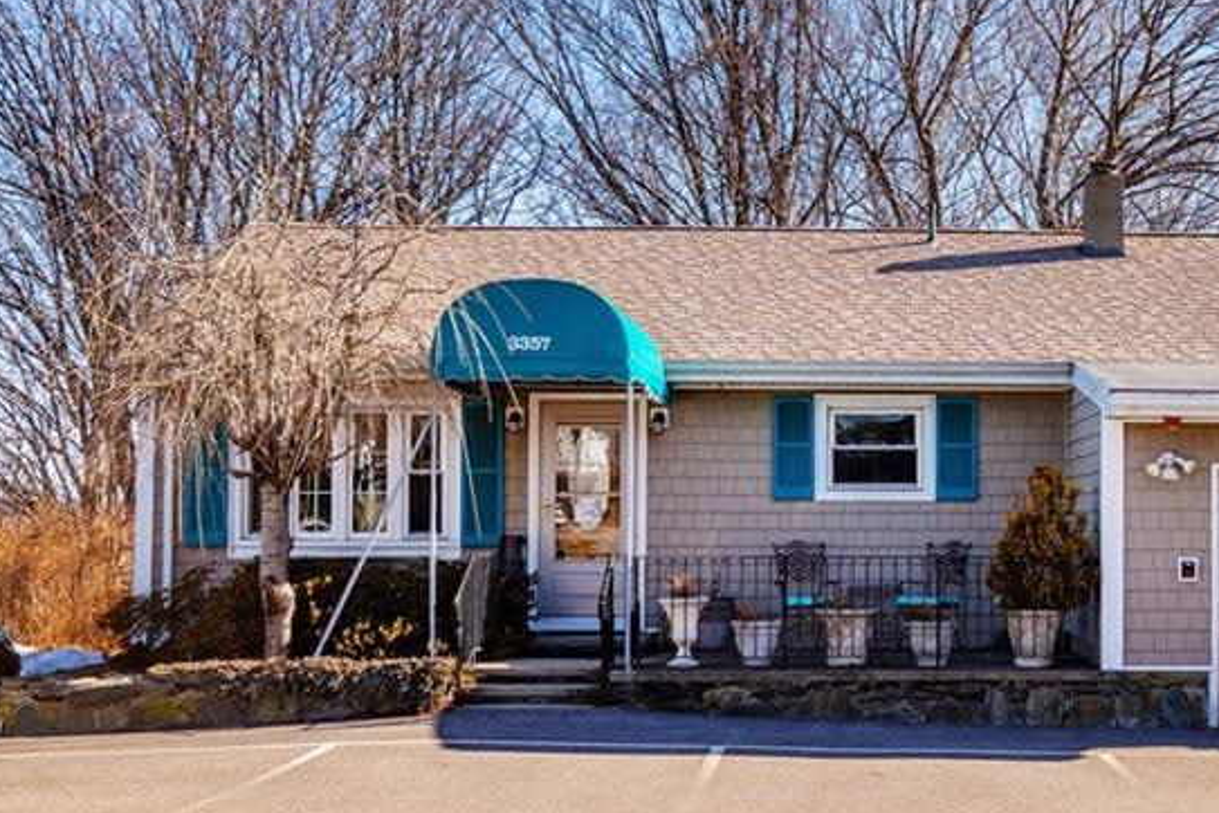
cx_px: 954
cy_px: 415
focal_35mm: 66
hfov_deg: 29.9
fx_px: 2235
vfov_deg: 20.6
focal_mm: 35
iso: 100
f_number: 9
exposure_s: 1/100
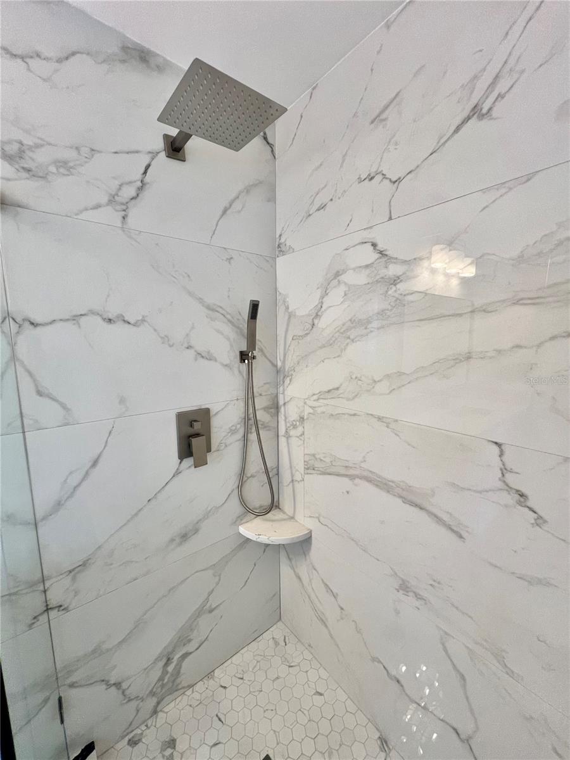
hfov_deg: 89.9
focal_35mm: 13
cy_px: 380
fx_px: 285
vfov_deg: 106.2
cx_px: 285
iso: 80
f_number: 1.8
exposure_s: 1/120
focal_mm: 1.57
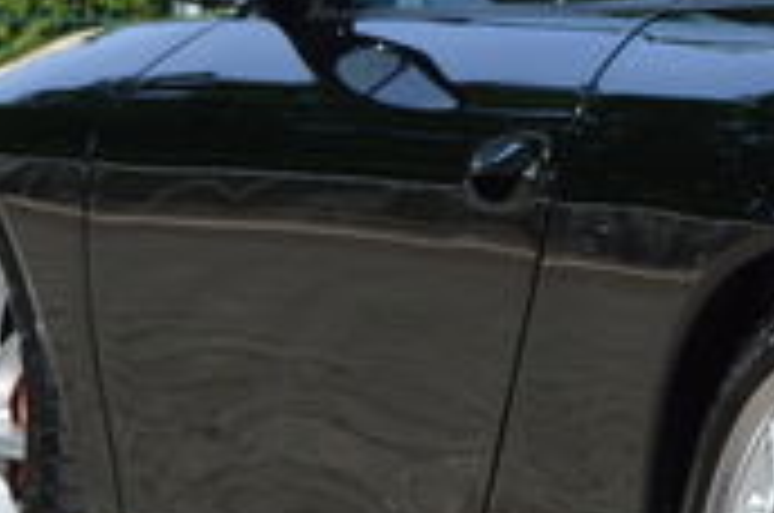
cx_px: 1436
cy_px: 320
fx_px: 5472
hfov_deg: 7.8
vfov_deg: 5.4
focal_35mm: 255
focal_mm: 38
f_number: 7.1
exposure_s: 1/200
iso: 100
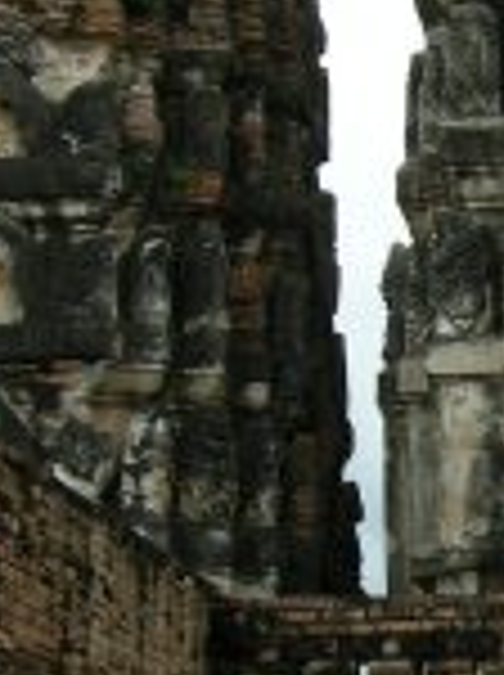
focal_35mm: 154
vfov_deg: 12.8
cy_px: 410
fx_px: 2998
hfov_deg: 9.3
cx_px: 801
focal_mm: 7.5
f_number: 4.8
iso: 64
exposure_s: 1/175
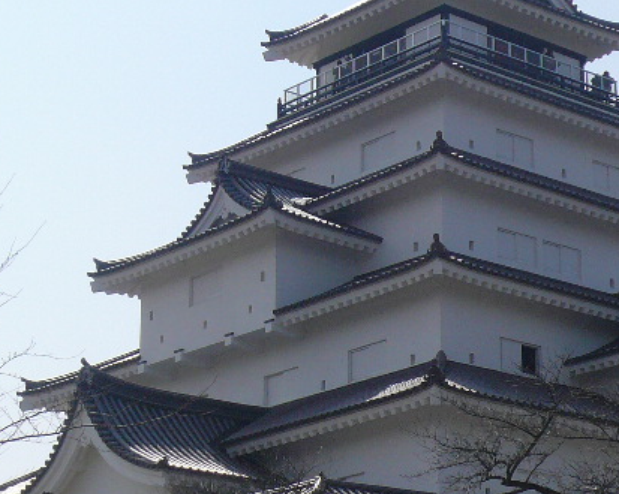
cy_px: 296
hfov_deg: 15.8
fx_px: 2216
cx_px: 457
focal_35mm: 121
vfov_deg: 12.7
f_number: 11
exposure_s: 1/320
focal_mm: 8.8
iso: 100
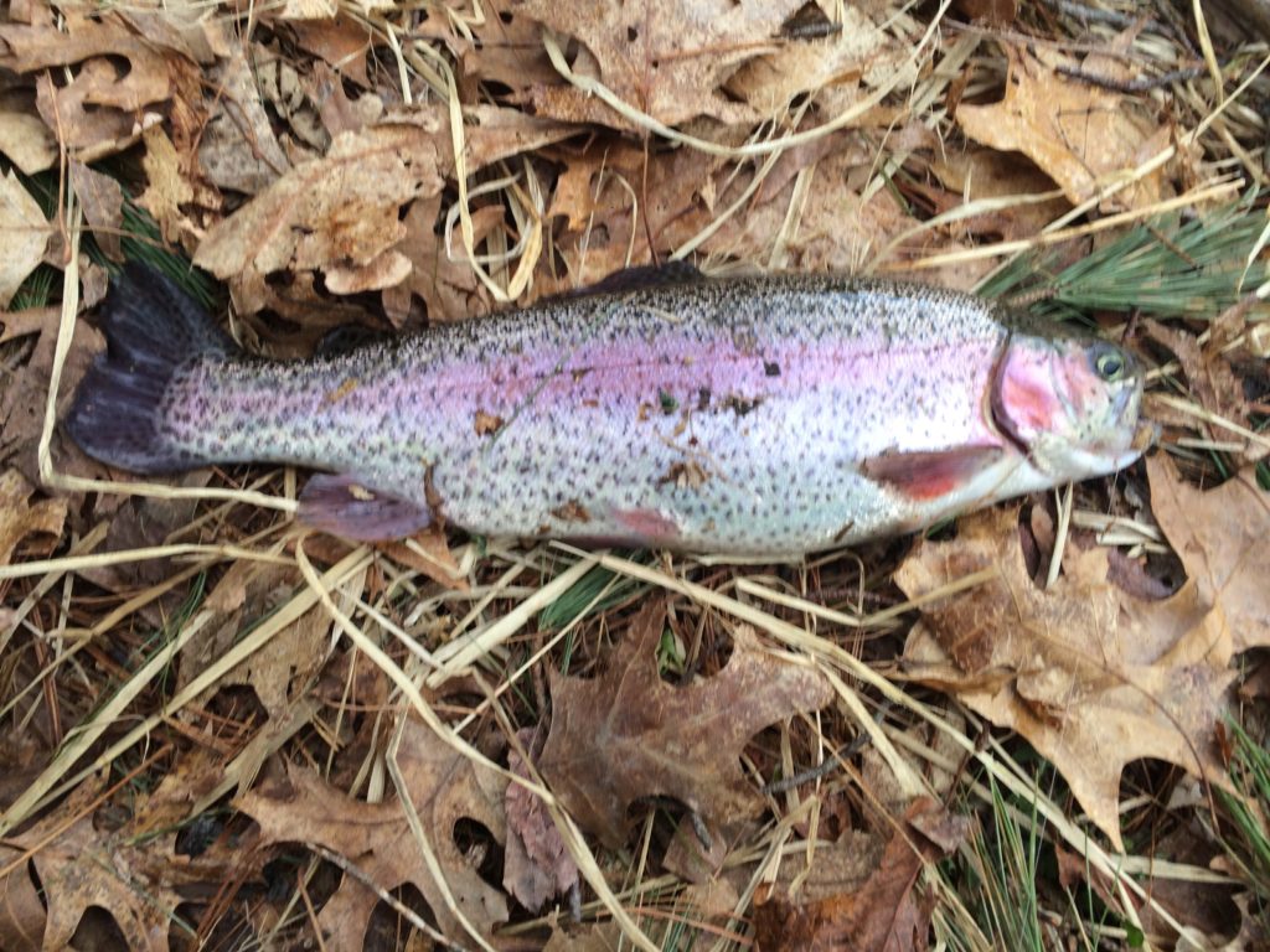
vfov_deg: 48.2
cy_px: 476
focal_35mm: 29
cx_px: 635
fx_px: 1064
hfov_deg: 61.7
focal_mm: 4.15
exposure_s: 1/120
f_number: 2.2
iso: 32
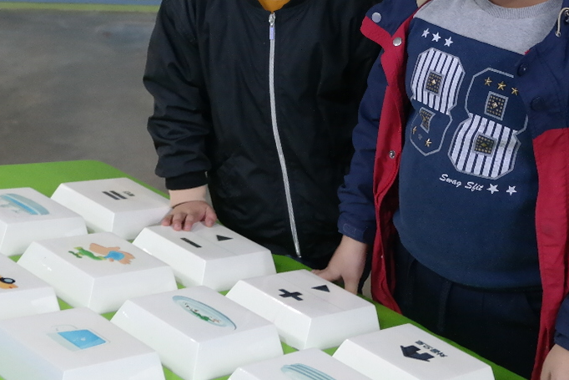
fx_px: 1201
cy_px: 69
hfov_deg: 26.6
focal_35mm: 76
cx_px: 301
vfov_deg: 17.8
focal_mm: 20
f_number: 3.5
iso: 800
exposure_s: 1/40
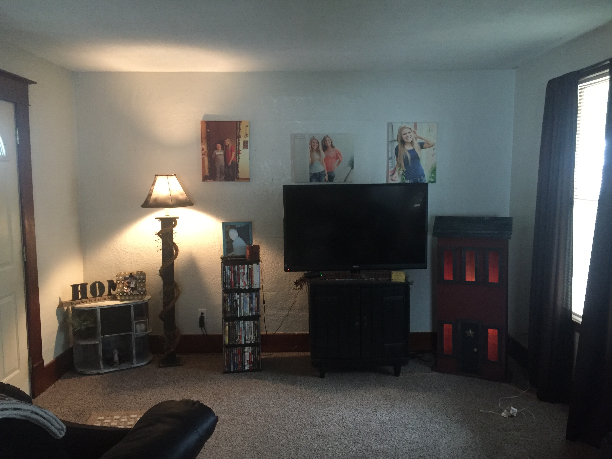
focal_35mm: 29
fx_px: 513
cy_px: 230
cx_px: 306
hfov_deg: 61.7
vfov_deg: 48.2
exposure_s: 1/15
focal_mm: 4.15
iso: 250
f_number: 2.2
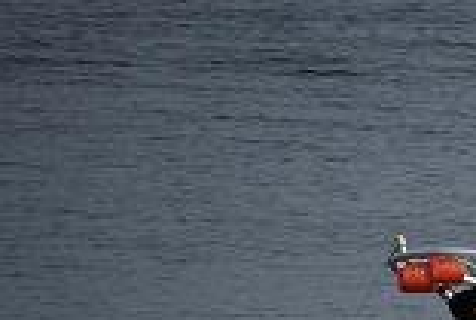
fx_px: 11842
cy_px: 414
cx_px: 601
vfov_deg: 1.5
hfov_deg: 2.3
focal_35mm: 893
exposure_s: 1/640
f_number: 5.6
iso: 200
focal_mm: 200
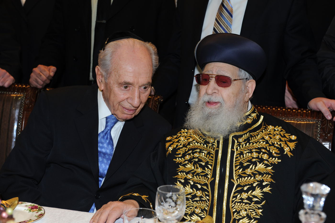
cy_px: 112
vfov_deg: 19.4
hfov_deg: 28.9
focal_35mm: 70
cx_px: 168
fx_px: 651
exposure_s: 1/60
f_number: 5.6
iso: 400
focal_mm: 70
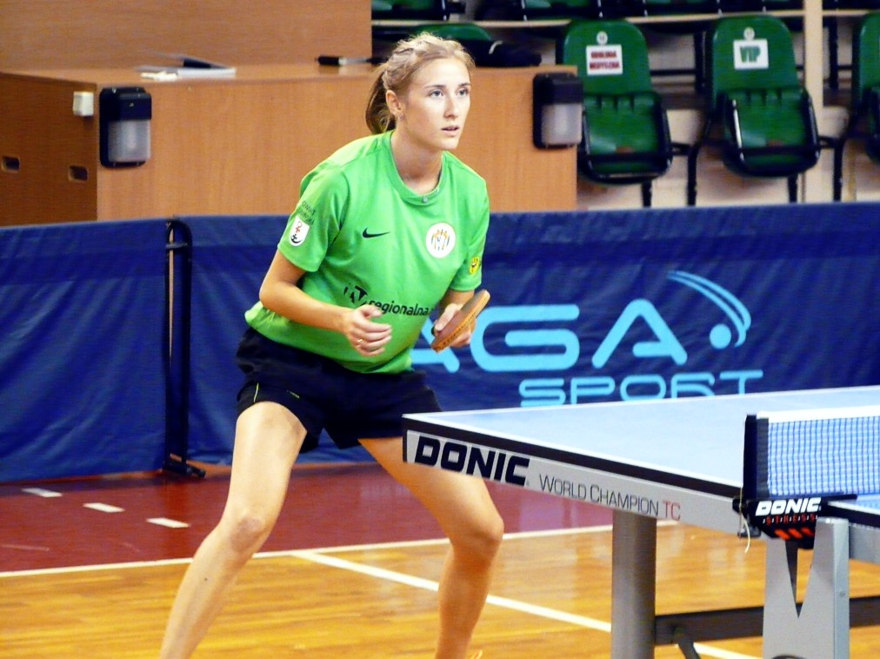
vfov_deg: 6.3
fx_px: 5946
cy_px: 330
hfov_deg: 8.5
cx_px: 440
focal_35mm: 234
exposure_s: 1/50
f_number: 3.6
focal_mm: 38.4
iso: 800
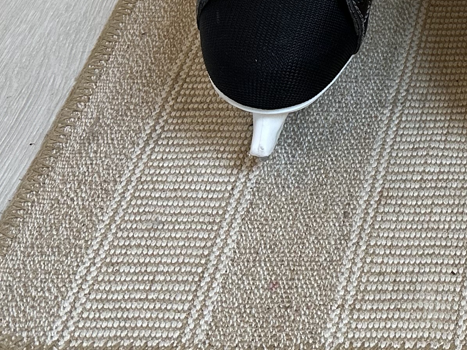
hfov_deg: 20.8
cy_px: -89
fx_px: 1093
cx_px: 682
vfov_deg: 17.2
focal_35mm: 81
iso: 125
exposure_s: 1/50
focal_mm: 6.86
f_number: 1.78
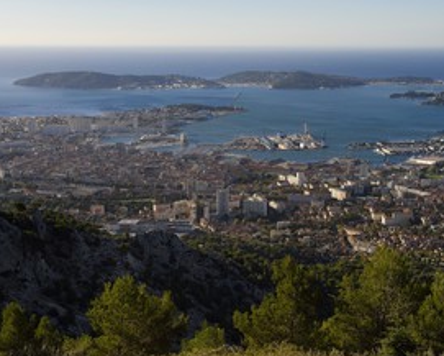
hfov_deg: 30.6
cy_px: 176
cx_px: 315
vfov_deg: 25.0
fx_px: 802
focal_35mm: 61
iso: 200
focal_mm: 42
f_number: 10
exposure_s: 1/400
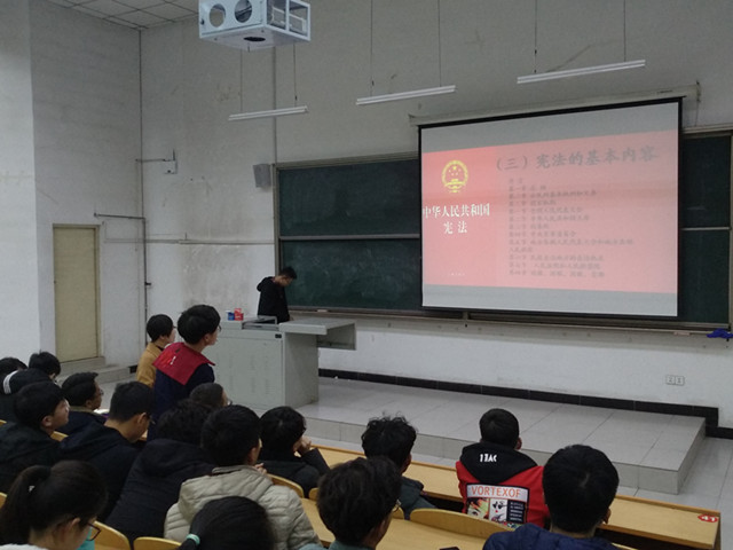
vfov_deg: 61.1
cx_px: 366
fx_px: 466
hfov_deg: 76.4
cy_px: 275
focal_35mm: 22
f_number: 2.2
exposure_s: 1/33
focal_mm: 3.81
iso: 640
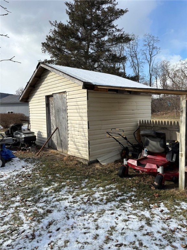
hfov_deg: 53.1
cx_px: 94
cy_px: 125
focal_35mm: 26
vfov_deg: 67.3
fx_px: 187
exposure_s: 1/2933
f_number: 1.6
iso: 50
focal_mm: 5.96
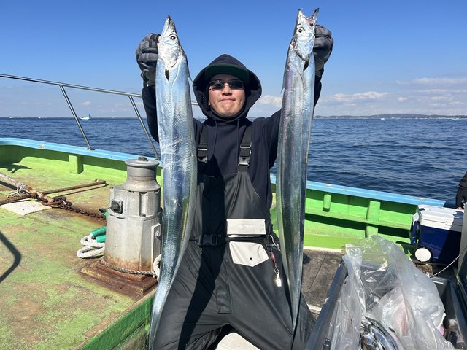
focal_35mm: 26
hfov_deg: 67.3
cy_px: 175
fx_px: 351
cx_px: 234
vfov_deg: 53.1
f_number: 1.5
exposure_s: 1/5319
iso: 50
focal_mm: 5.7
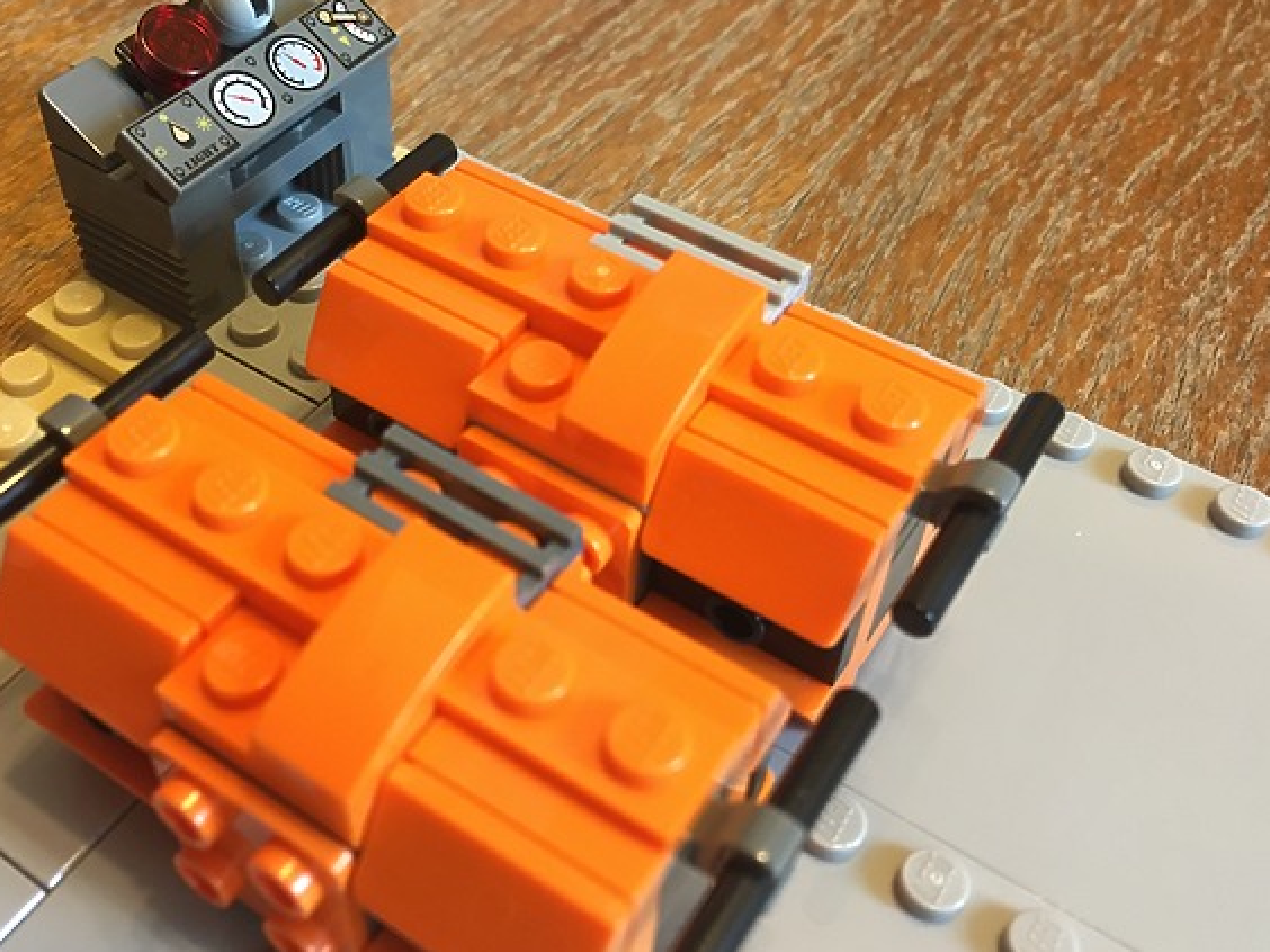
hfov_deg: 50.0
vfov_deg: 38.6
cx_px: 549
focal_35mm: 37
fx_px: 1357
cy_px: 414
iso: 200
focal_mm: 4.15
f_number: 2.2
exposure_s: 1/30
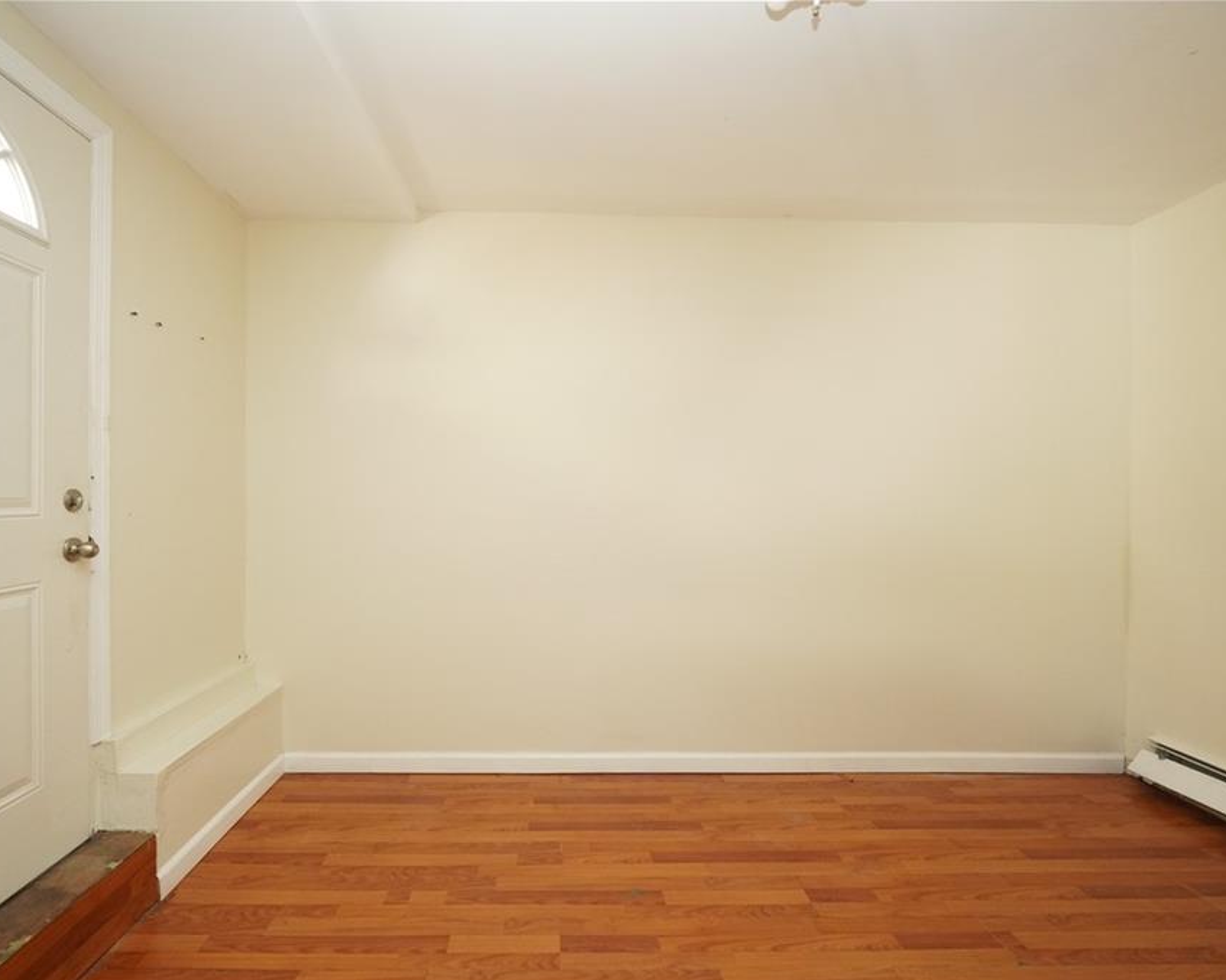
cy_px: 491
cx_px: 562
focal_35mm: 17
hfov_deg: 89.5
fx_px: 617
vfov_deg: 77.0
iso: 1600
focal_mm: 10
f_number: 4.5
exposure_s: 1/125
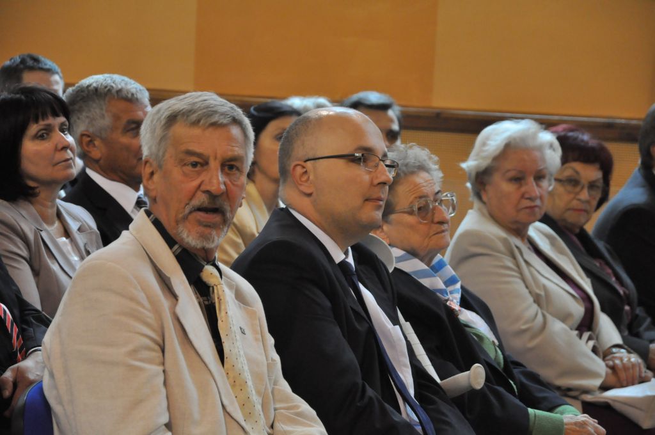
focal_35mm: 158
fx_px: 2862
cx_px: 328
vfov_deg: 8.7
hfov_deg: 13.1
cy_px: 218
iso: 2000
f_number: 5.6
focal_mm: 105
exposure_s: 1/200
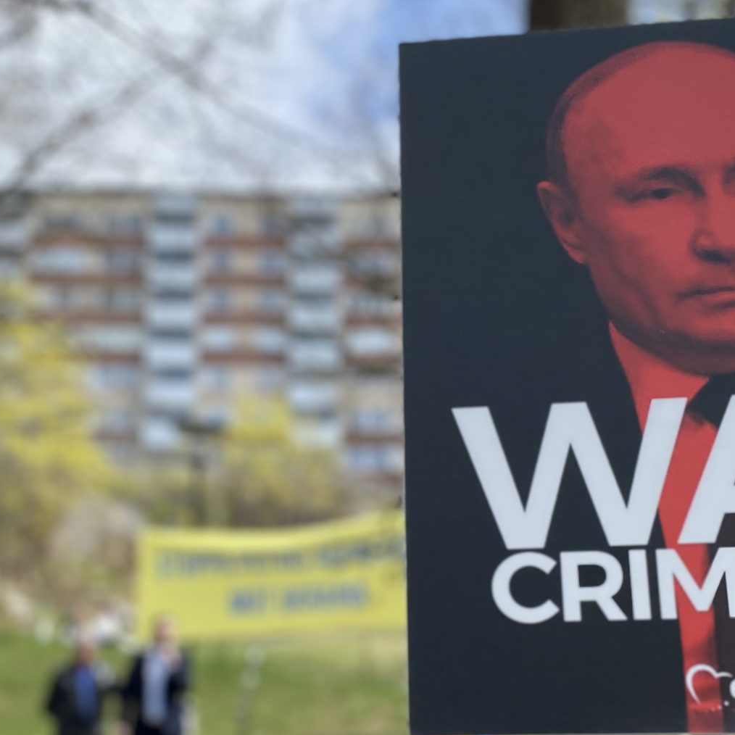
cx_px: 348
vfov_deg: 29.5
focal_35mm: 58
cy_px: 452
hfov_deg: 29.5
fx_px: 1393
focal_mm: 4.25
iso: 32
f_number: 1.8
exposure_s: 1/1504
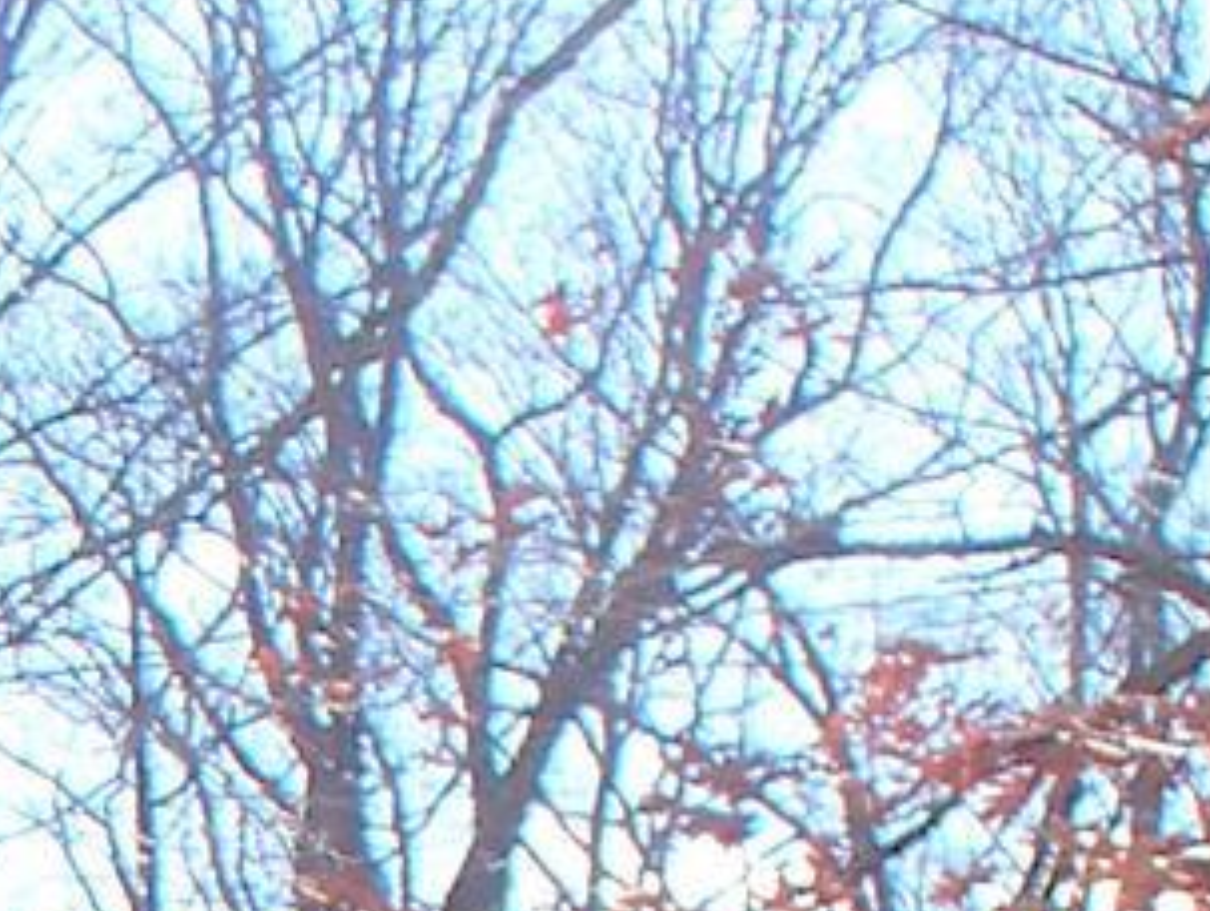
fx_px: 8504
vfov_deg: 5.9
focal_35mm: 243
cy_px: 2250
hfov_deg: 7.9
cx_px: -887
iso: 64
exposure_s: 1/500
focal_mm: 7.54
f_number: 2.8
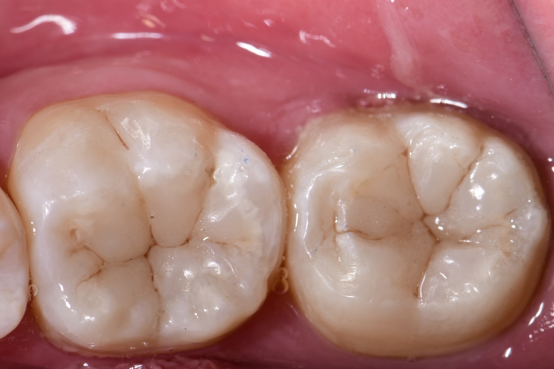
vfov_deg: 8.7
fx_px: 2415
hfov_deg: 13.1
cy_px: 184
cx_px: 277
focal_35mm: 157
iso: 200
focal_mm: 105
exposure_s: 1/160
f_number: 32
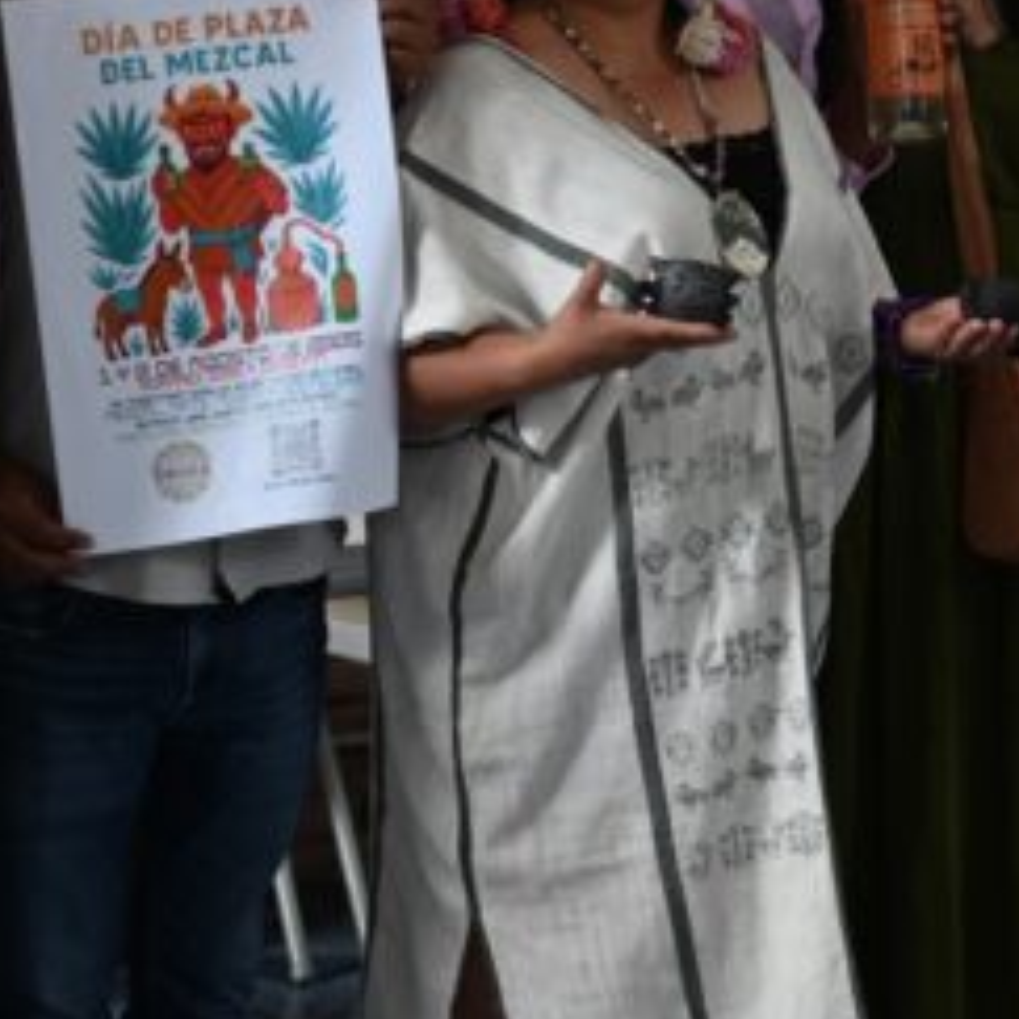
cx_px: 1002
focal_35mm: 134
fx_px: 4463
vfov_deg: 12.9
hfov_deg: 12.9
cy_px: 52
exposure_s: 1/60
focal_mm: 50
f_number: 1.8
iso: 110
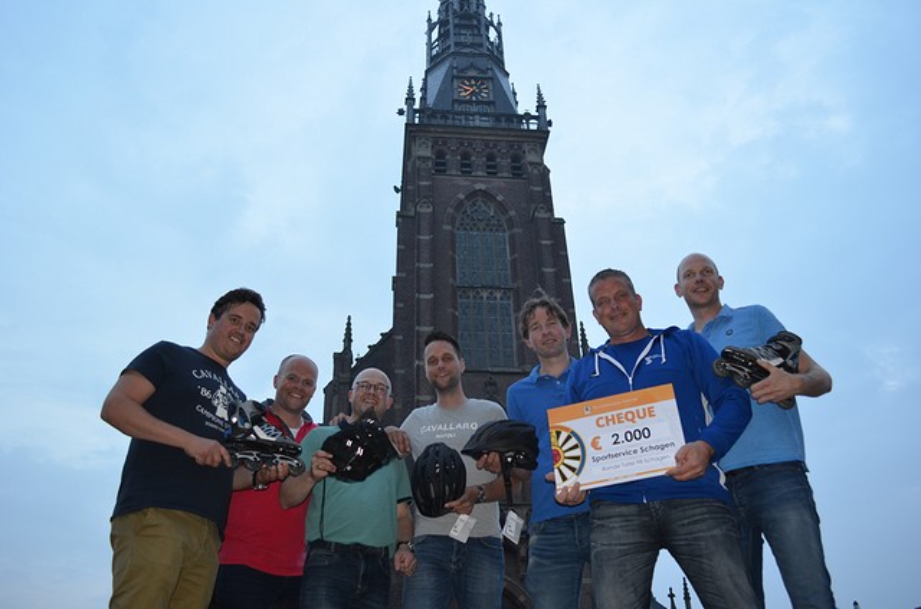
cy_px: 304
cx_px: 460
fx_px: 765
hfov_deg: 62.1
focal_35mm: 30
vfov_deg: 43.4
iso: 400
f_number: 3.8
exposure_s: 1/60
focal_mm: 20
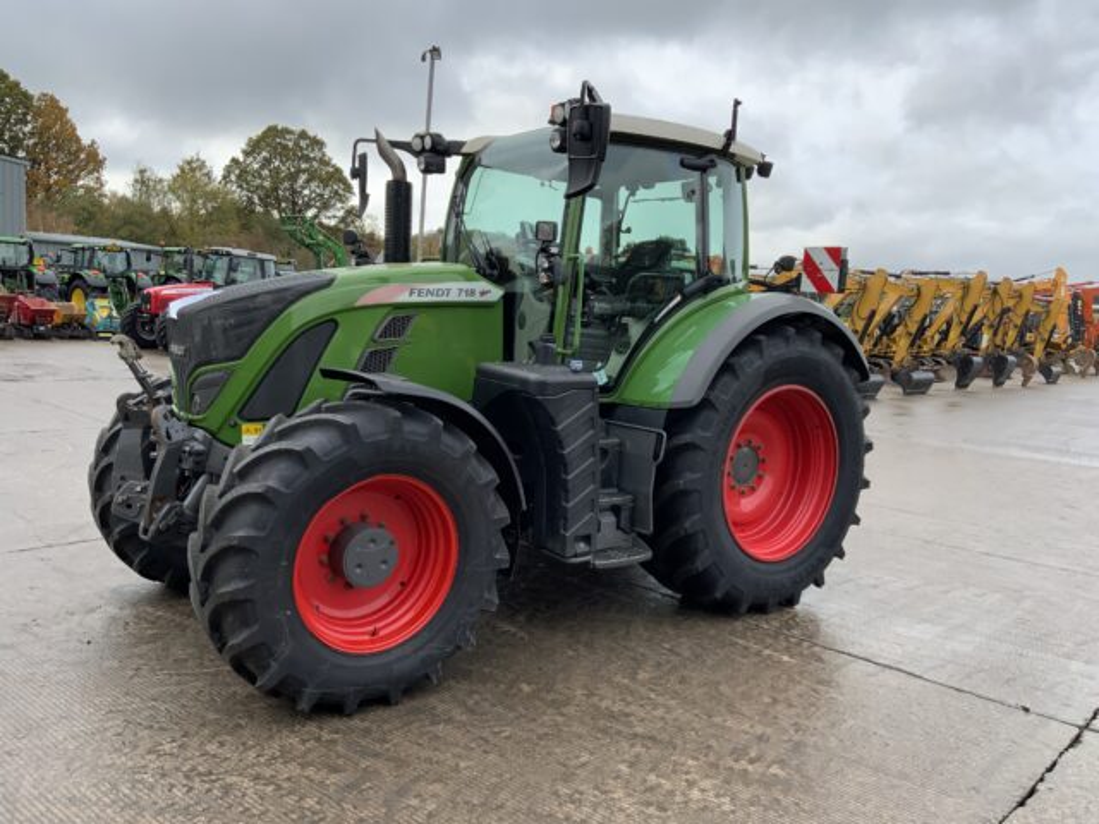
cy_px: 412
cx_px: 550
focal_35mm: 29
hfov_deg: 61.7
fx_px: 921
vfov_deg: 48.2
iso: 16
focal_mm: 3
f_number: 1.8
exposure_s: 1/568
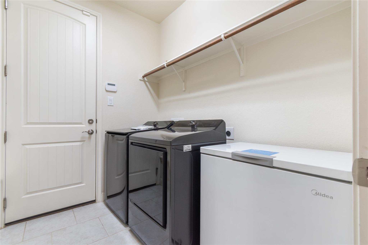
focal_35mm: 15
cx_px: 184
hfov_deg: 100.4
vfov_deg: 77.3
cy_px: 122
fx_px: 153
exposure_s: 1/15
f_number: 8
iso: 560
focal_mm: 10
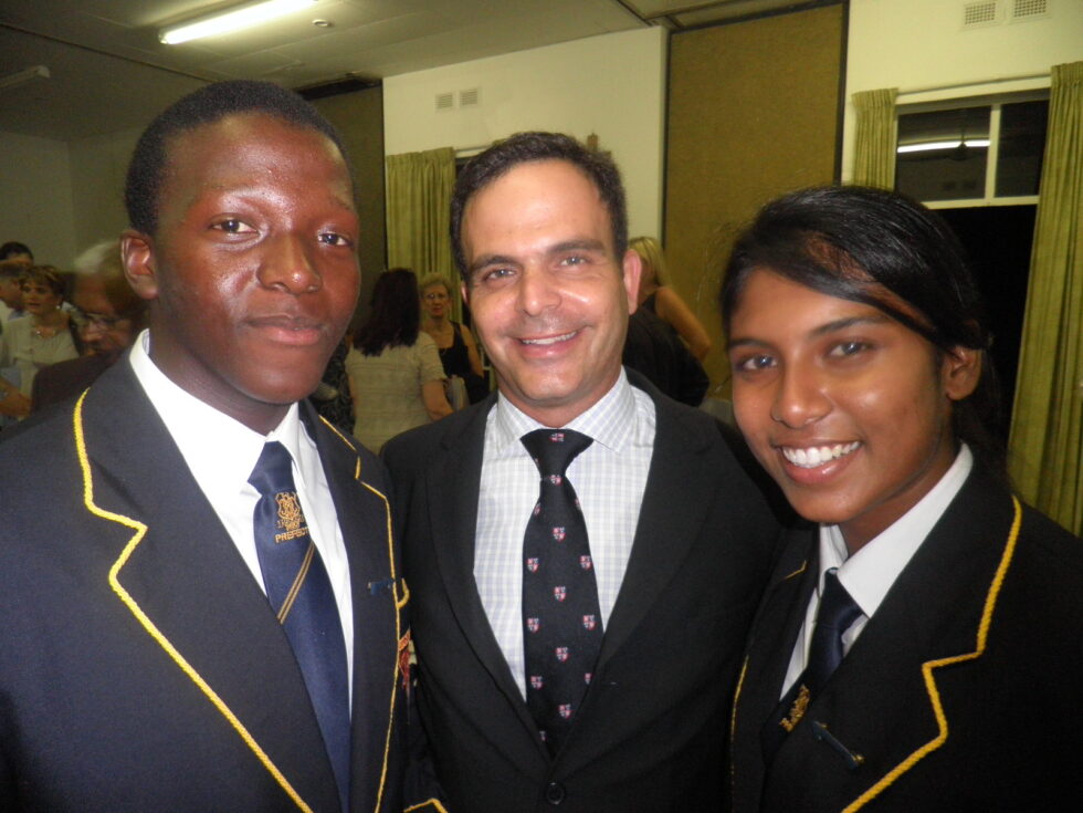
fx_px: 751
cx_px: 542
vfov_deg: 56.8
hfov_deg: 71.6
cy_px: 406
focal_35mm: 24
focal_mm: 4.3
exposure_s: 1/30
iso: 200
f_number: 3.3
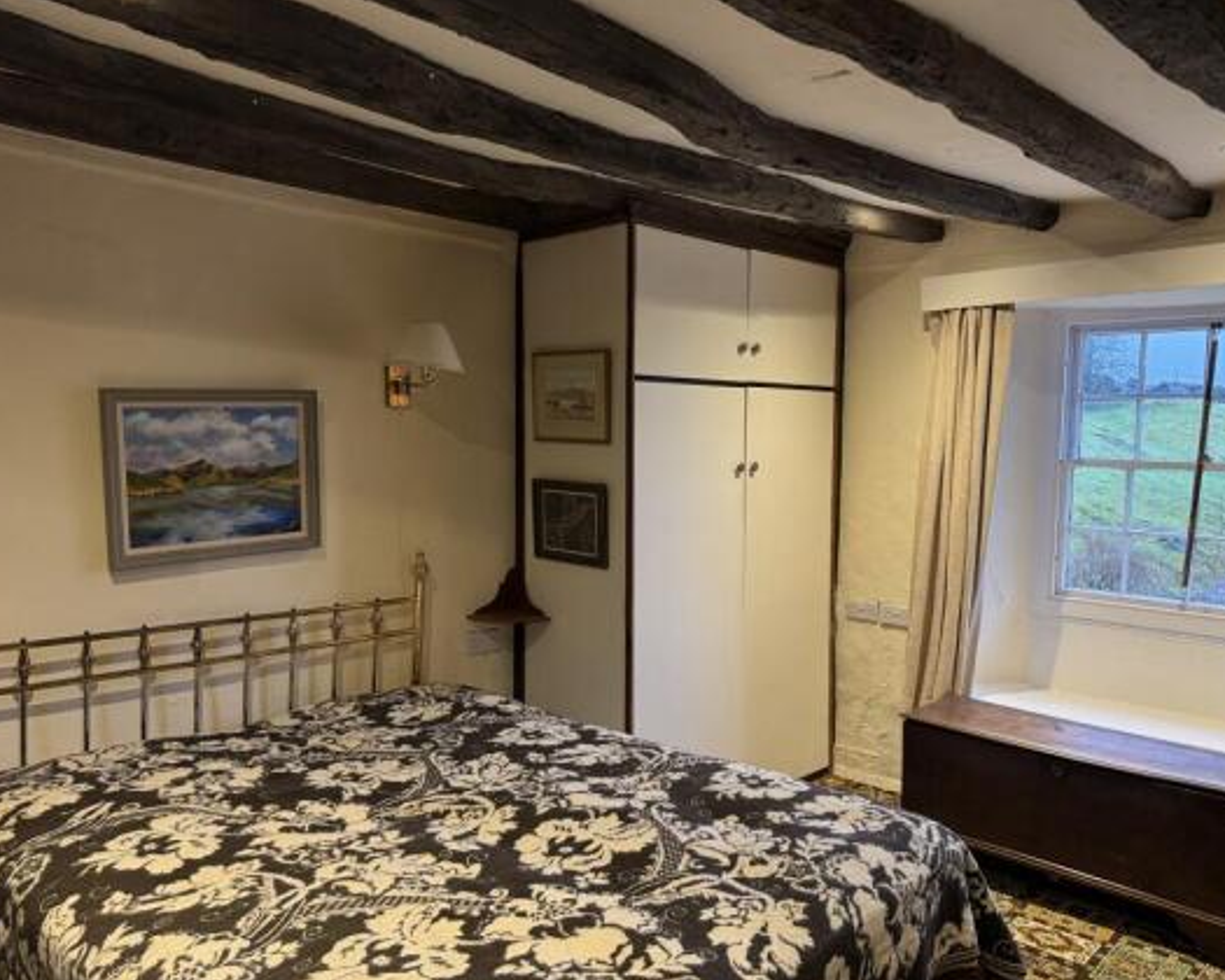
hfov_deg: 66.0
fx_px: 943
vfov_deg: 54.9
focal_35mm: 26
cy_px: 503
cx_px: 652
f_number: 1.78
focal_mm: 6.76
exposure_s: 1/50
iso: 160
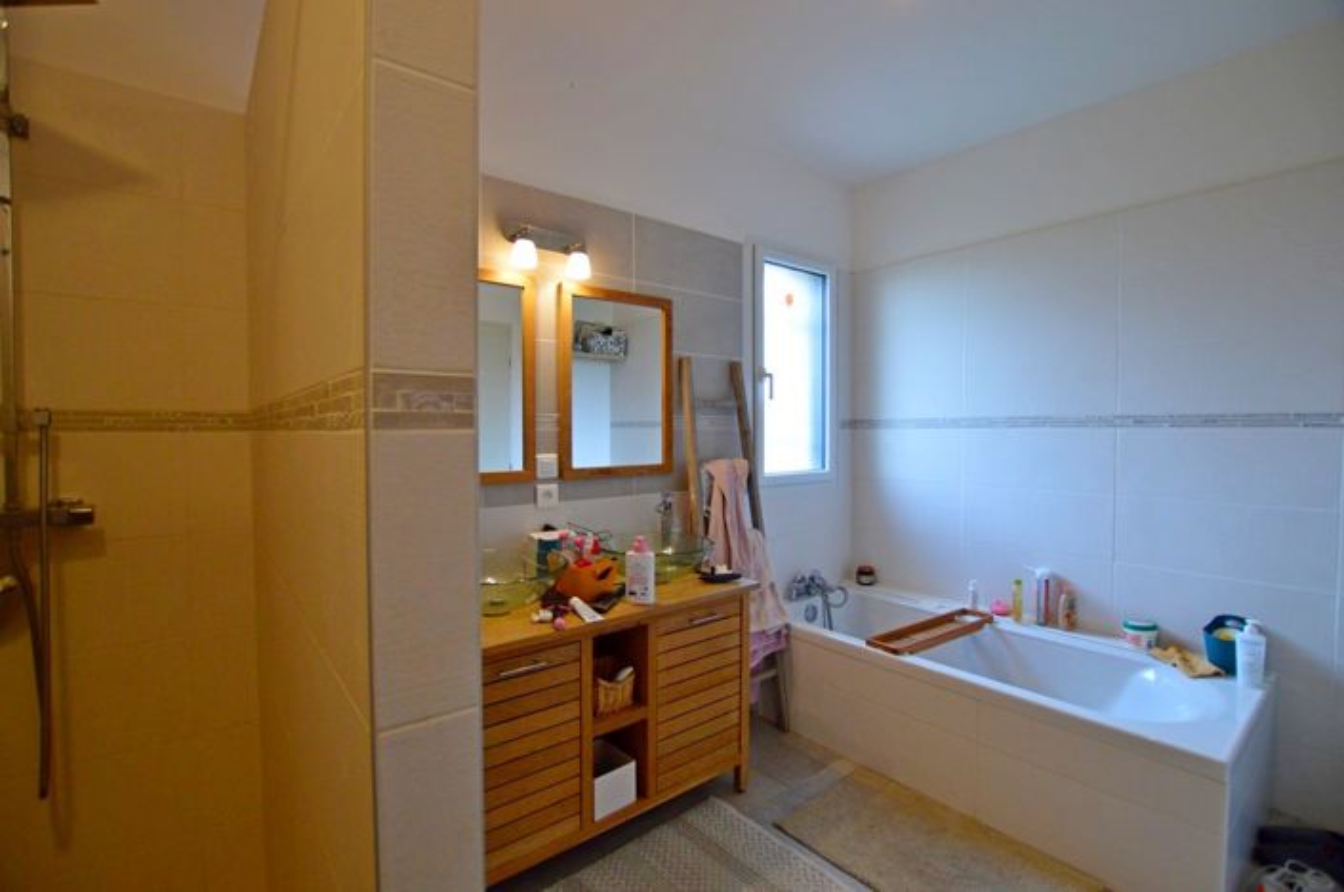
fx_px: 559
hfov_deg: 100.5
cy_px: 446
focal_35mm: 15
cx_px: 672
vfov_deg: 77.2
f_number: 3.5
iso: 720
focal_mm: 10
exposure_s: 1/60
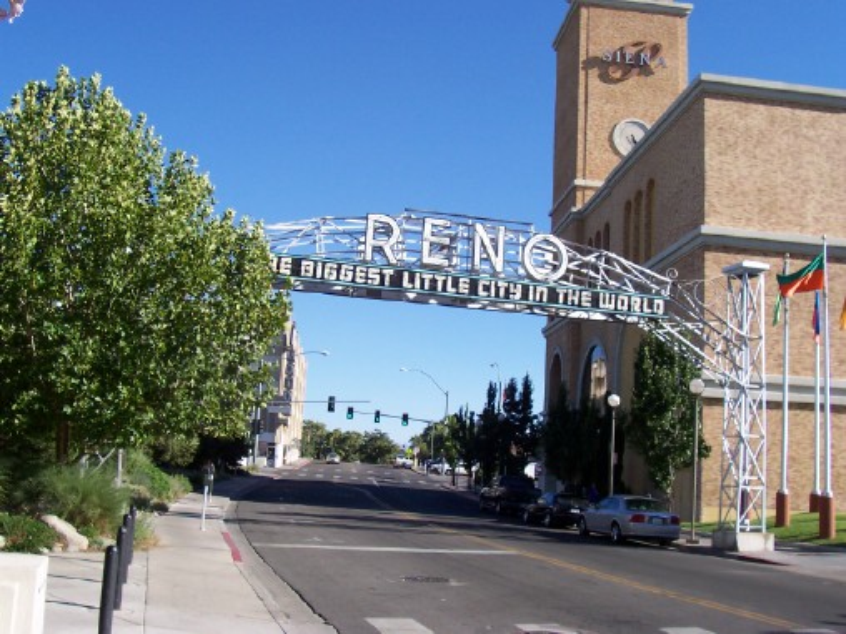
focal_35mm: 37
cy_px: 317
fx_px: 904
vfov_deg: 38.7
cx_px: 423
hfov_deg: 50.1
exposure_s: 1/350
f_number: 5.6
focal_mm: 5.6
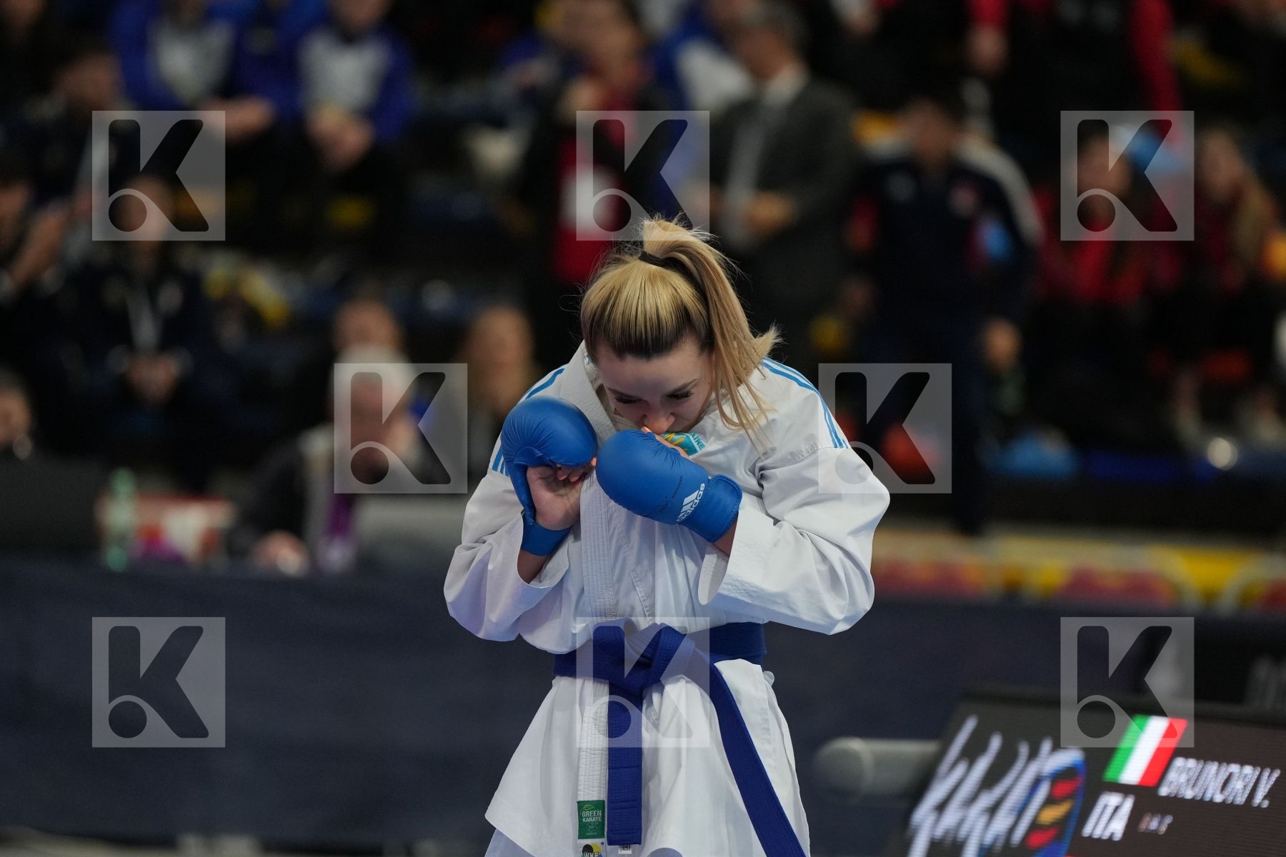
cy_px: 428
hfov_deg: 6.9
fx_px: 10716
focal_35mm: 300
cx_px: 643
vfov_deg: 4.6
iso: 1600
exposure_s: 1/1000
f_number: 2.8
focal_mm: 200
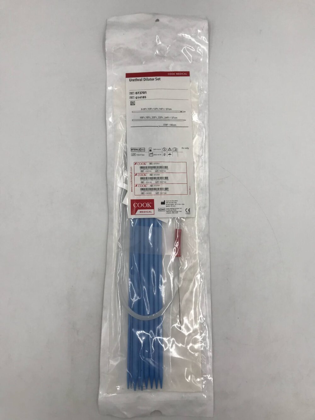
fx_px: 340
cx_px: 158
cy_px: 210
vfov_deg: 63.4
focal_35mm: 28
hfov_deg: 49.8
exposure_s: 1/357
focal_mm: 3.99
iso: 20
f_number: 1.8
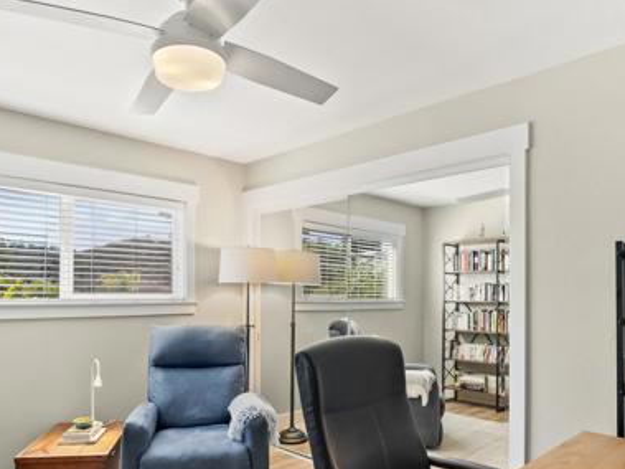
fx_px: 469
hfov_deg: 67.3
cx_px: 300
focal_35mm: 26
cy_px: 310
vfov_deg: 52.1
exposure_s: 1/50
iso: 500
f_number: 2.8
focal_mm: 16
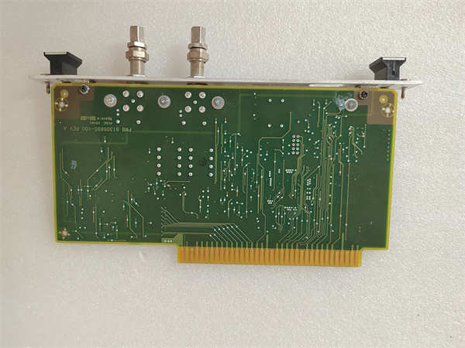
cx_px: 232
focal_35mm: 23
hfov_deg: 73.9
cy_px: 174
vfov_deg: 58.9
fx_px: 309
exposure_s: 1/50
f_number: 1.9
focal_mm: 5.52
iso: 1378
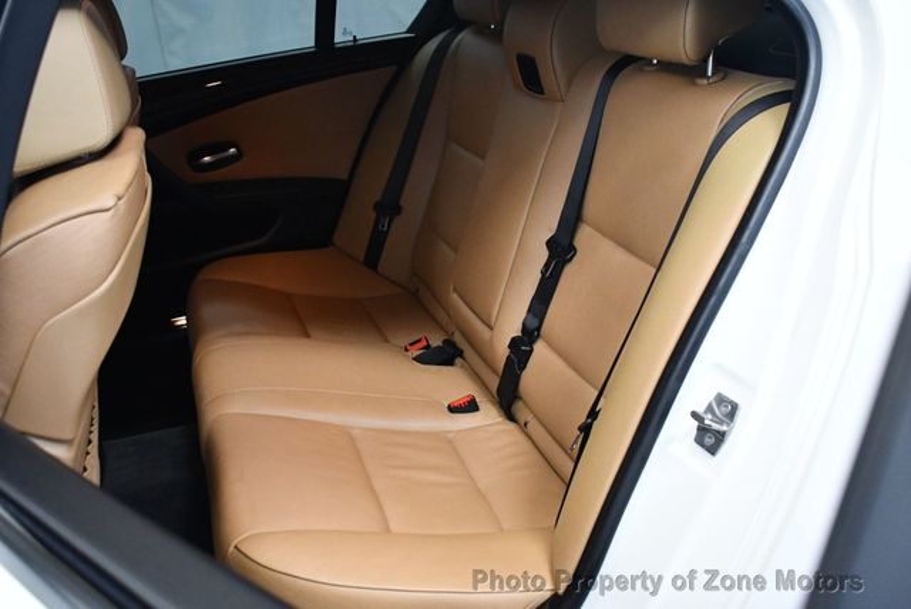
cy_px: 304
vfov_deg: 36.9
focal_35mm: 36
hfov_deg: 53.1
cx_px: 456
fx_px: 912
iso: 3200
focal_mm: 18
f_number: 3.5
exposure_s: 1/125
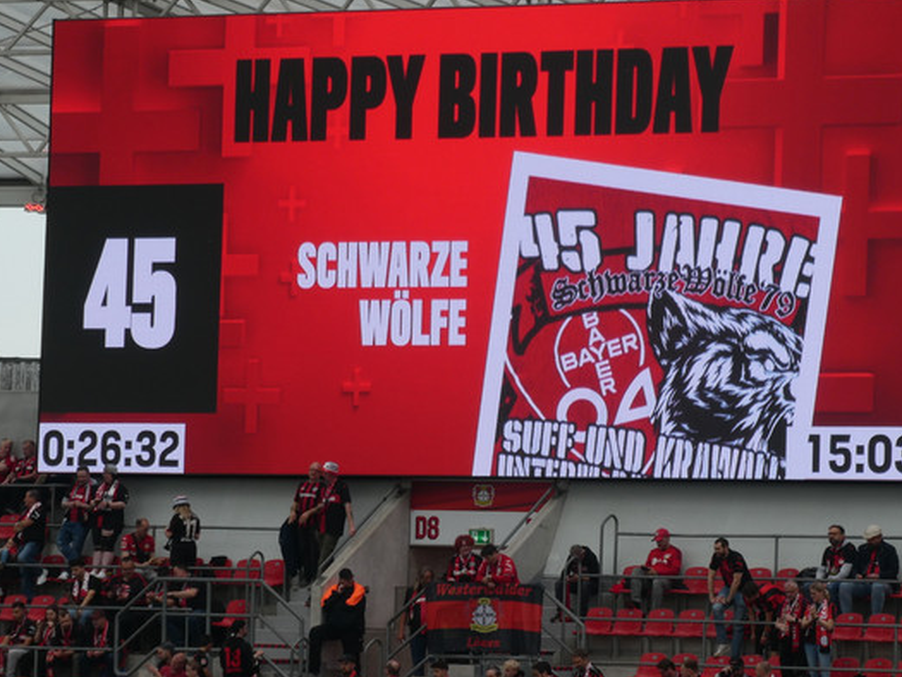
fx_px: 8418
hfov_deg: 6.1
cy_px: 282
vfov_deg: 4.6
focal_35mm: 323
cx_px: 497
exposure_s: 1/160
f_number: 5.6
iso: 80
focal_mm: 47.5
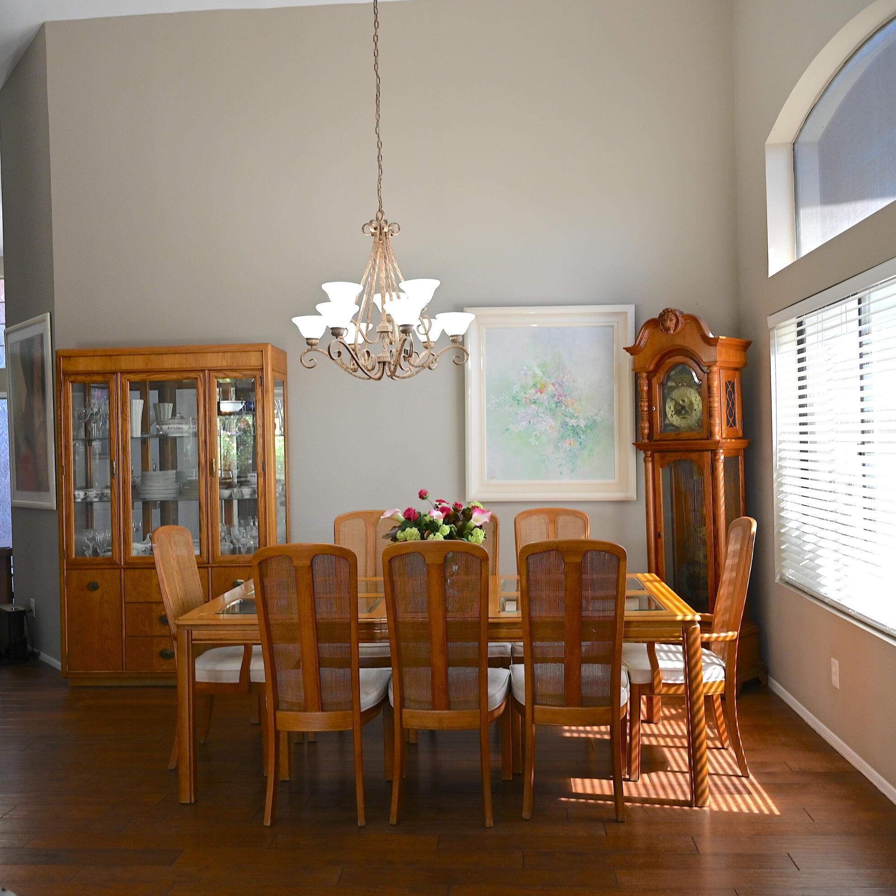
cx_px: 455
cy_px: 447
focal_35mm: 31
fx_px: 908
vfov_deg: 52.5
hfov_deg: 52.5
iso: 800
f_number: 5
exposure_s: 1/100
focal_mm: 24
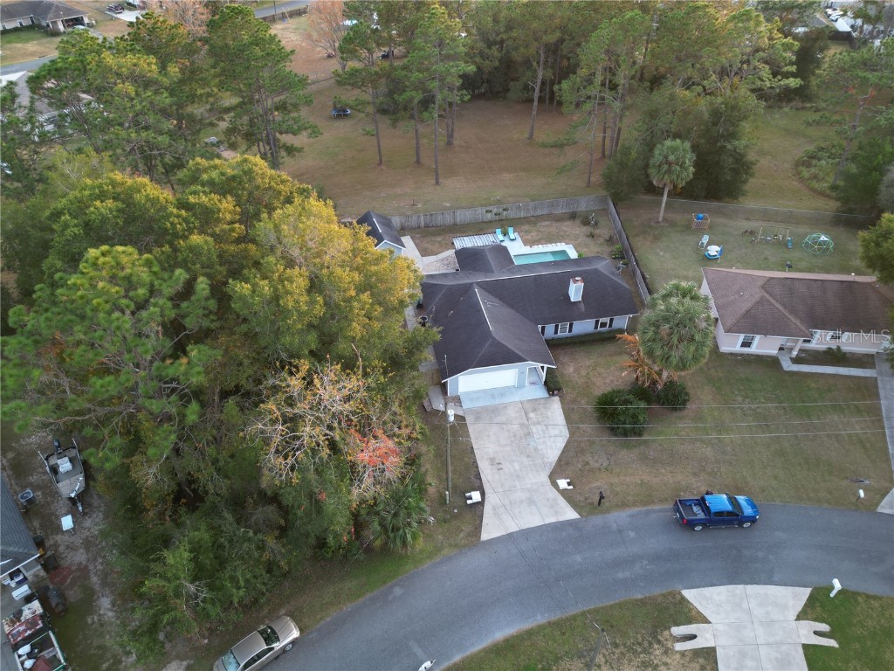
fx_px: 620
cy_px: 336
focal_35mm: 24
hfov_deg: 71.6
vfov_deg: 56.8
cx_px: 447
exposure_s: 1/15
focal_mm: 6.72
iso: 100
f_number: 1.7
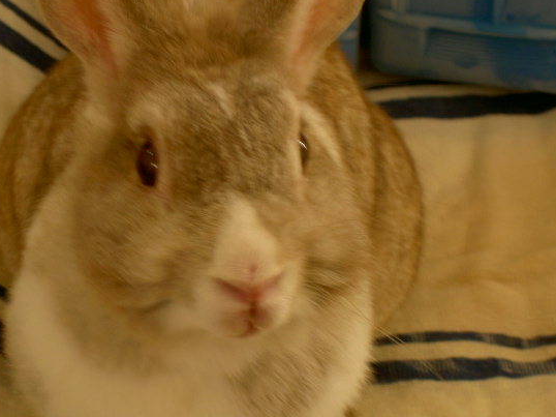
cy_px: 210
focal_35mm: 138
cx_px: 233
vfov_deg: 10.7
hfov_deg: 14.3
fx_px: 2216
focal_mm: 24
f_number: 4.9
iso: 100
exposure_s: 1/8
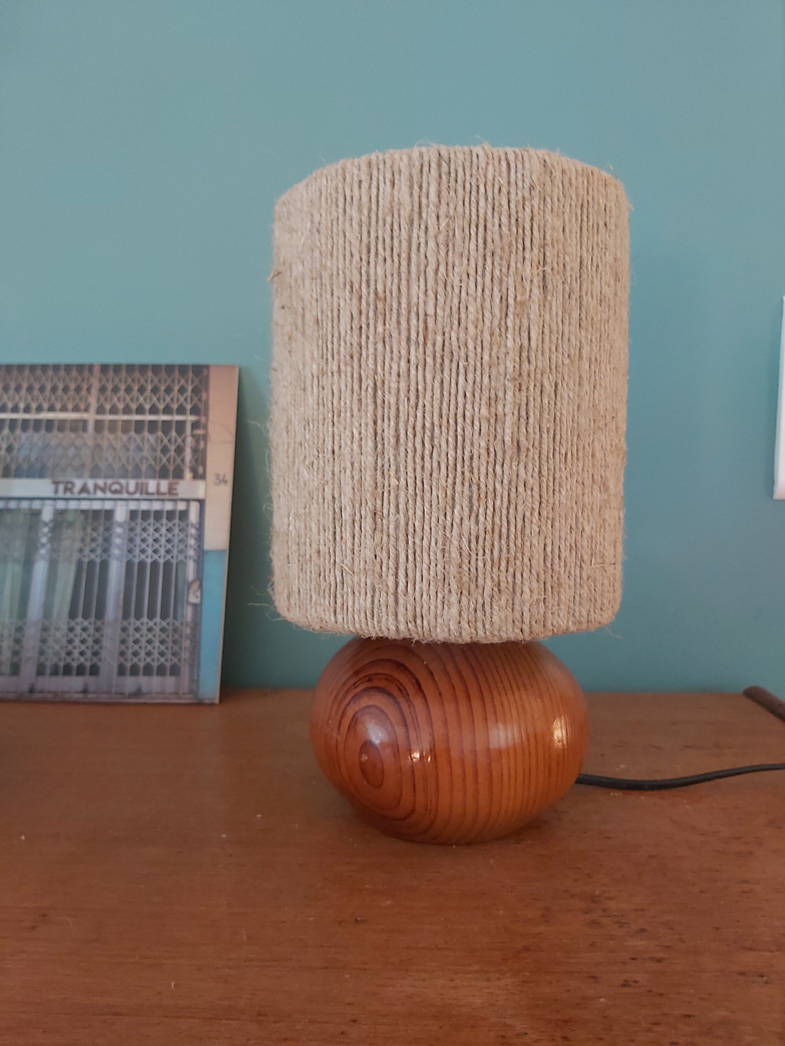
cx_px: 392
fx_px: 786
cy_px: 523
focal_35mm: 26
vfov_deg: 67.3
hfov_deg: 53.1
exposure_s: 1/25
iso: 640
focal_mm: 3.92
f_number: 1.7
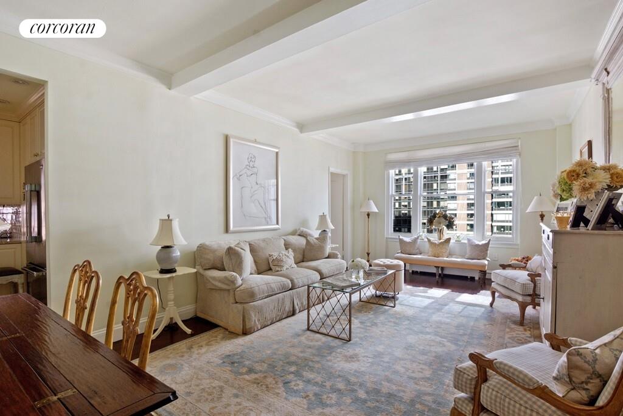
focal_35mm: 16
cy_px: 208
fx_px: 286
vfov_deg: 72.1
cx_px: 312
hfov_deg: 95.0
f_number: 11
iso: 200
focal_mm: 11
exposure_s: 1/4
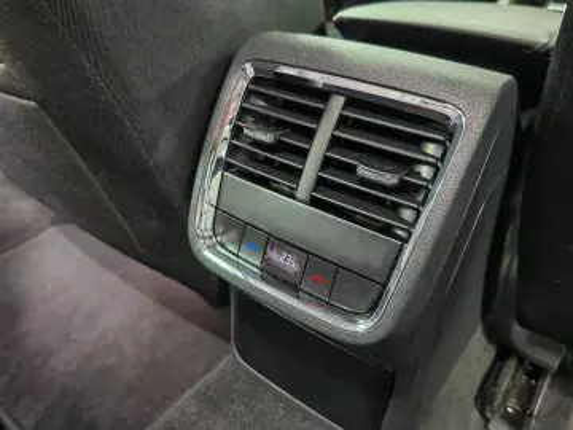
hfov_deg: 67.3
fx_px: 430
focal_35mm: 26
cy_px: 215
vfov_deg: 53.1
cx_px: 286
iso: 2500
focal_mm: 5.4
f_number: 1.6
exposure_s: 1/24
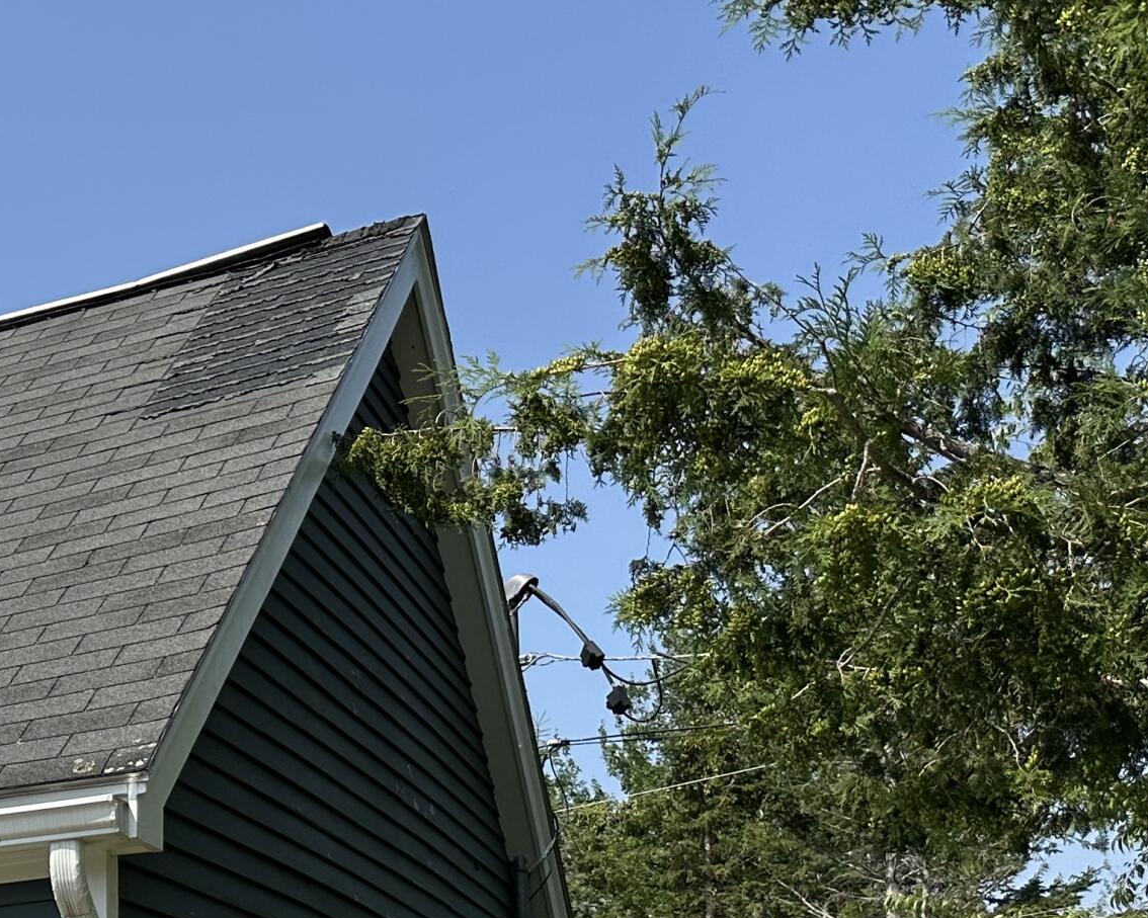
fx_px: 2106
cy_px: 1106
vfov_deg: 22.6
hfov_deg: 25.9
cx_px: -364
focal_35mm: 62
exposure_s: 1/6623
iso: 80
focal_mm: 6.86
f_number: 1.78
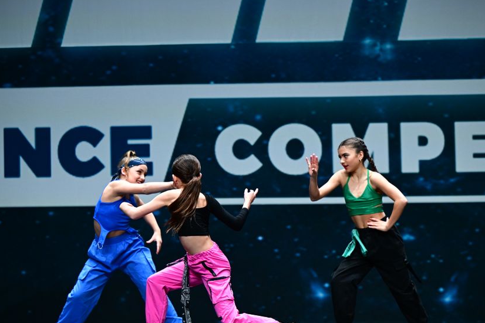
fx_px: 2088
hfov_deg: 13.2
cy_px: 177
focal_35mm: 155
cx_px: 252
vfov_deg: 8.9
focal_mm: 125
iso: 4000
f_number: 3.2
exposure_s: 1/640
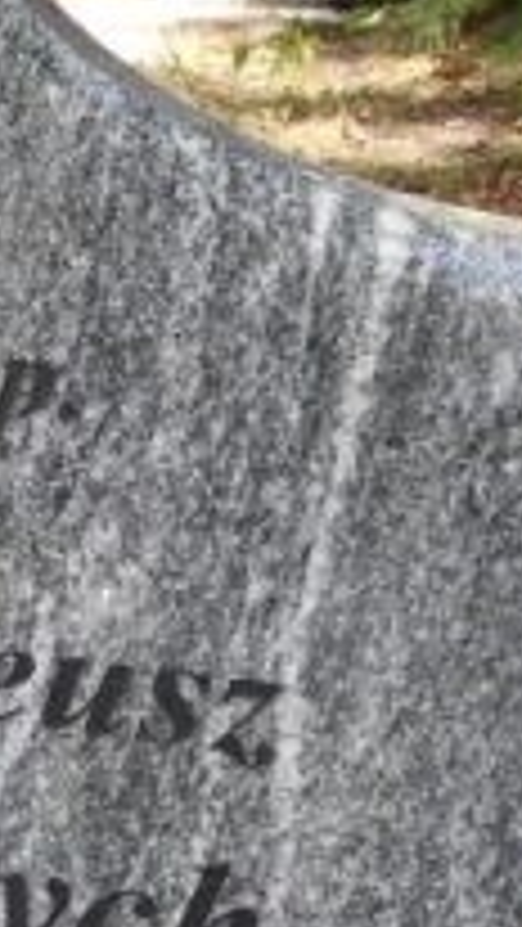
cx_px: -418
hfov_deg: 12.5
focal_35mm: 88
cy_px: 626
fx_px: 2164
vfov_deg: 24.1
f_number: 3.2
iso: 80
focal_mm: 4.6
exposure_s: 1/50
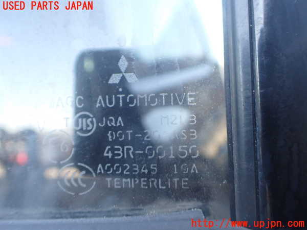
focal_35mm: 30
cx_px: 154
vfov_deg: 46.8
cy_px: 115
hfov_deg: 60.0
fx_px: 266
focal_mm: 5.4
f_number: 2.3
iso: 400
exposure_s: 1/125
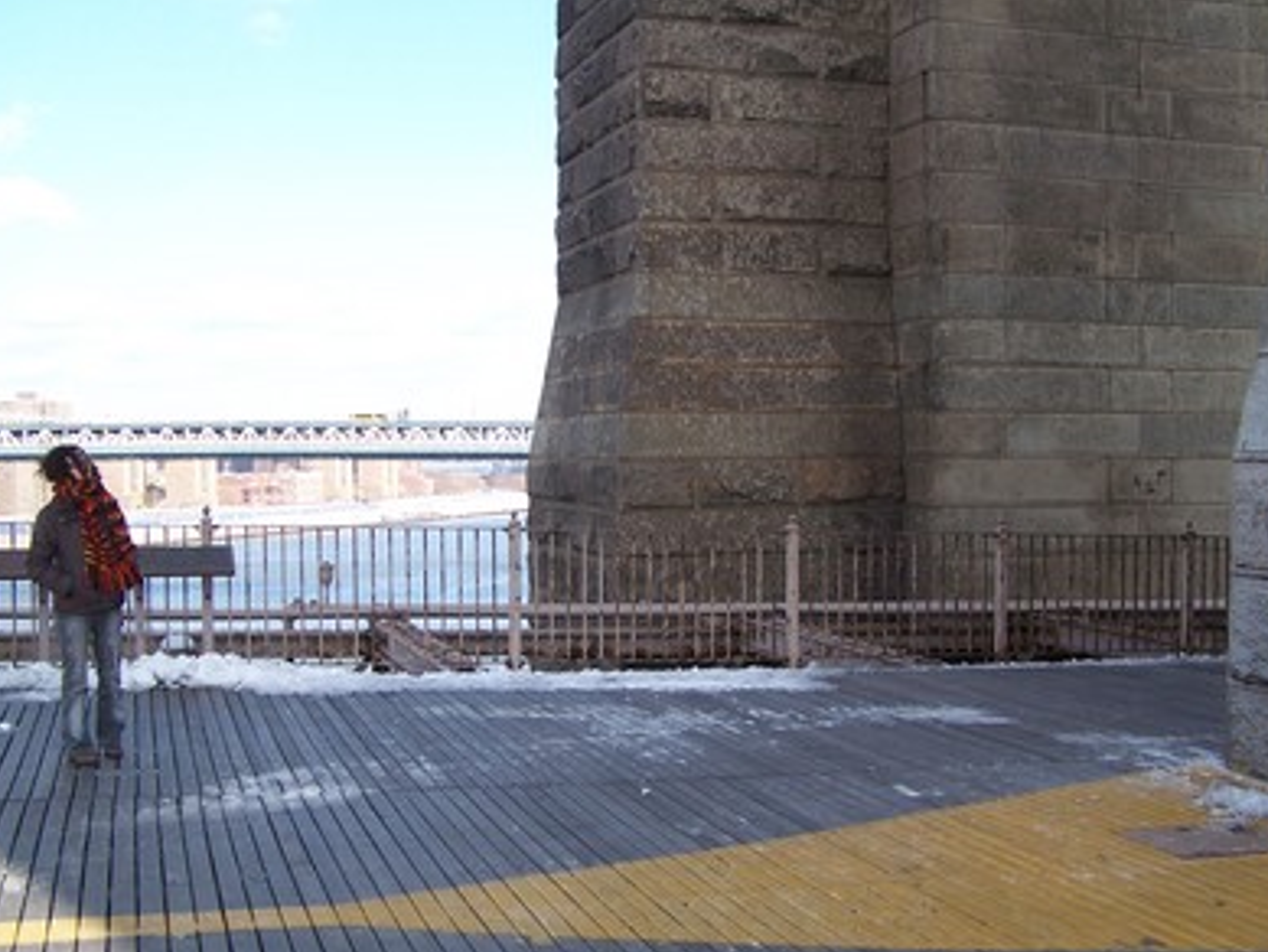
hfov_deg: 42.9
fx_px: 1612
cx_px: 688
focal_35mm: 44
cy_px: 496
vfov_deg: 32.9
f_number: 2.8
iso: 80
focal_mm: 6.3
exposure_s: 1/400
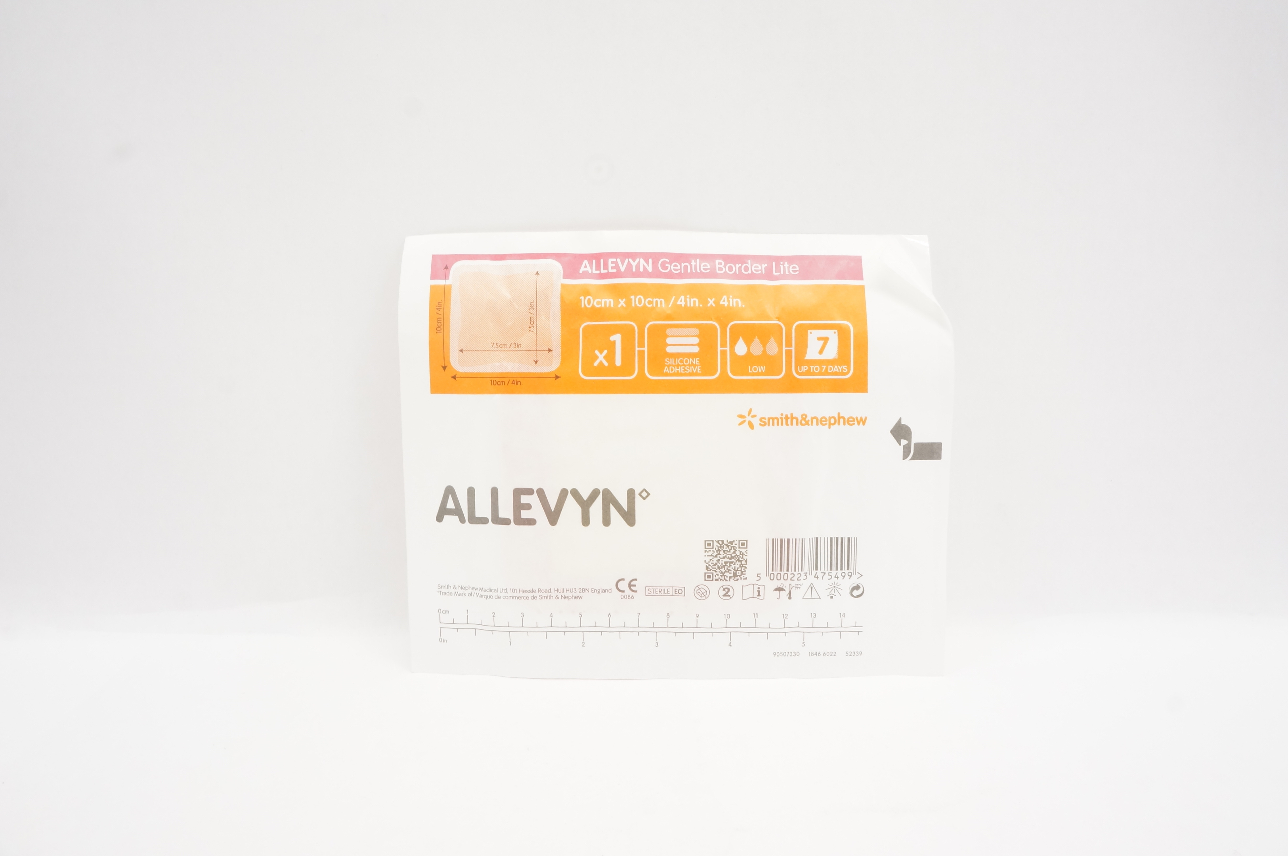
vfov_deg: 47.8
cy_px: 428
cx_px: 644
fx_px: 965
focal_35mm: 27
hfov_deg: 67.4
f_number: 11
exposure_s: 1/30
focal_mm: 18
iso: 800
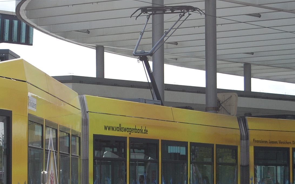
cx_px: 103
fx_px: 1423
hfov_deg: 11.8
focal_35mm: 177
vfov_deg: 7.4
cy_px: 157
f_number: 5.3
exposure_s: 1/800
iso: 200
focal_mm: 42
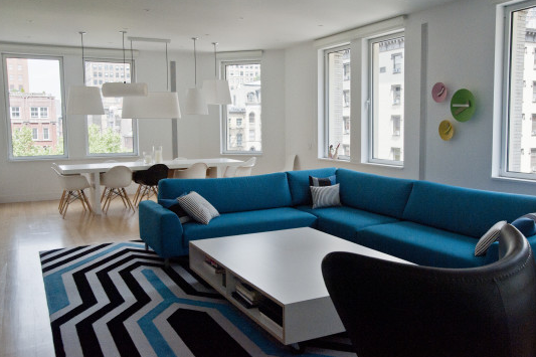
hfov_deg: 53.0
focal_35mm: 36
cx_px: 296
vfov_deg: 36.8
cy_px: 162
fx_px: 536
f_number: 13
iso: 1000
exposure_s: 1/640
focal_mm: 32
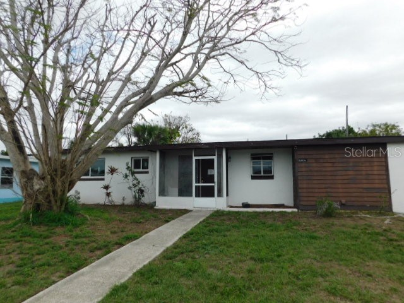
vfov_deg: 58.9
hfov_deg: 73.9
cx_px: 202
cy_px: 152
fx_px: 268
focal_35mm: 23
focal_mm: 4
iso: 125
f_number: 6
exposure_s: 1/500
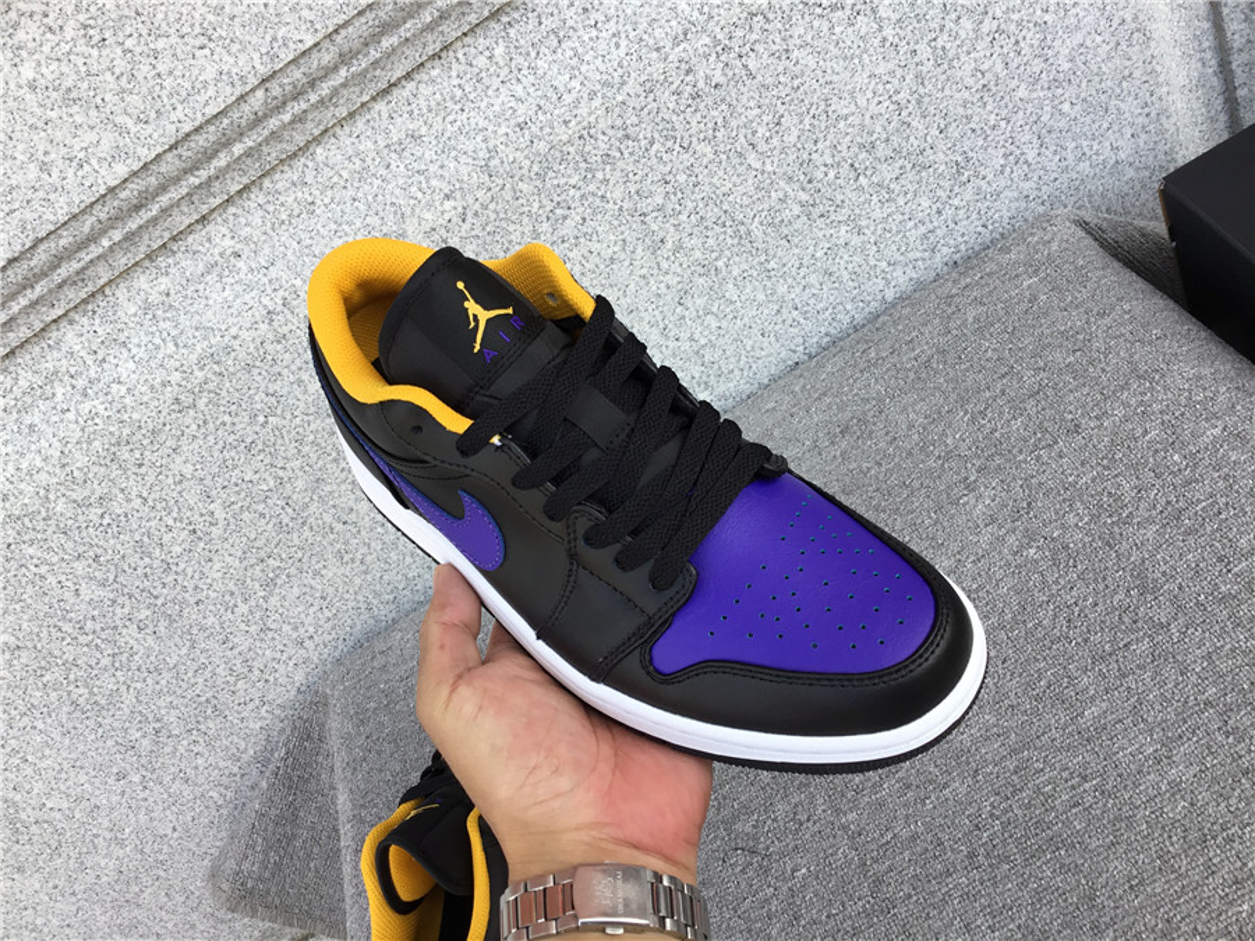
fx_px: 1124
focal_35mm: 31
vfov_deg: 45.4
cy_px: 470
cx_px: 628
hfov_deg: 58.4
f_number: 2.4
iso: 25
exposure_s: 1/162
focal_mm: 3.3
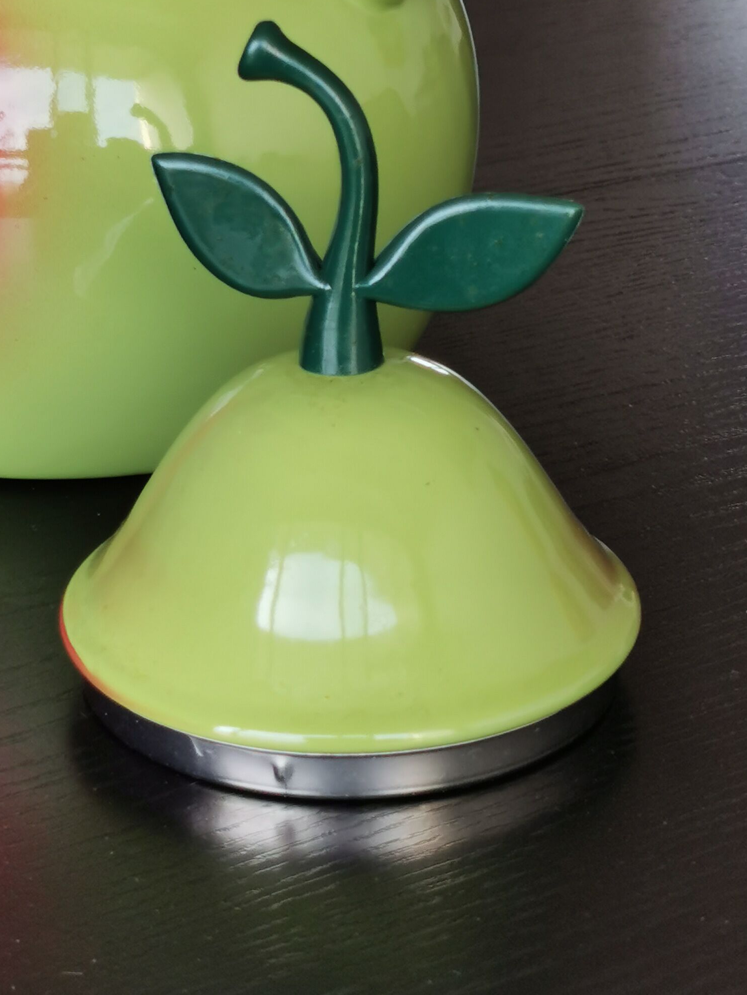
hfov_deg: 16.3
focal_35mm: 90
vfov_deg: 21.6
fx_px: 2589
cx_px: 194
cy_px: 275
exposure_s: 1/120
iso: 64
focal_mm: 5.56
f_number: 1.6
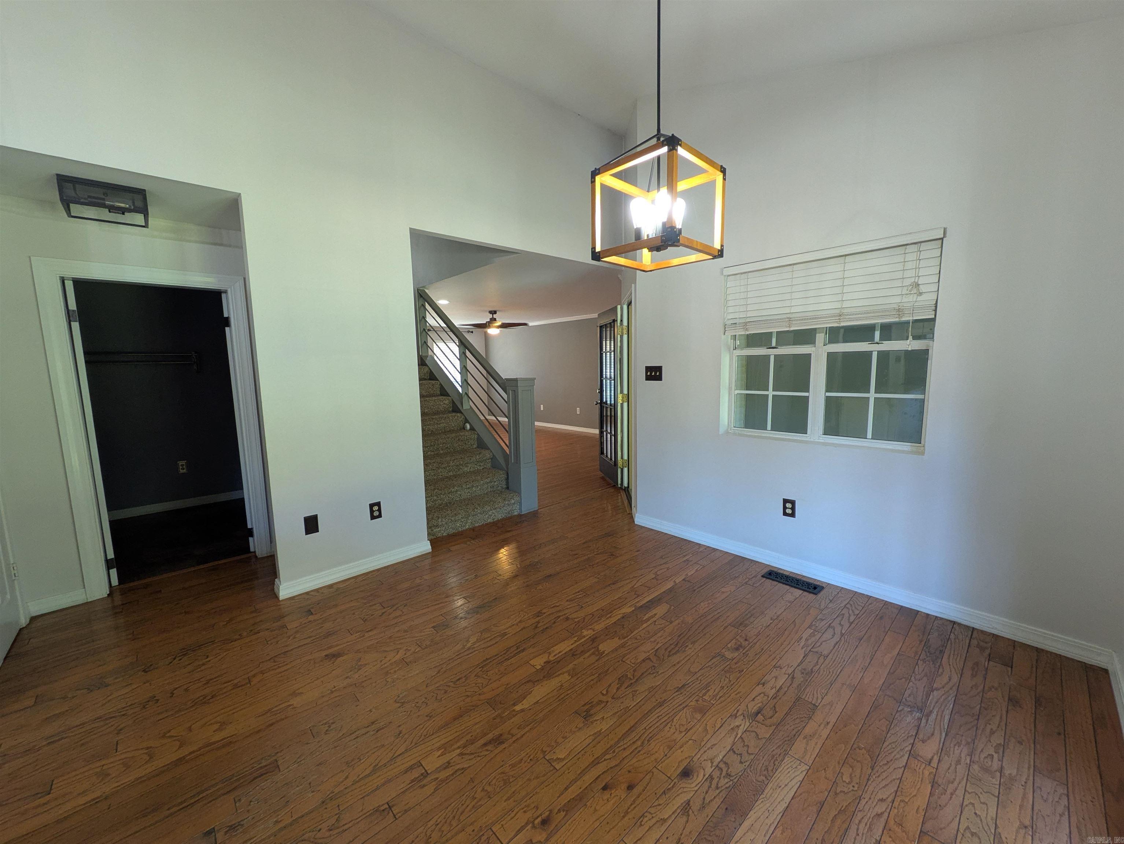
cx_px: 562
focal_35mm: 14
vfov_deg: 85.7
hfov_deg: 102.0
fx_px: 455
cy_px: 422
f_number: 2.2
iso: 105
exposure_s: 1/24
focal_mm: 1.83
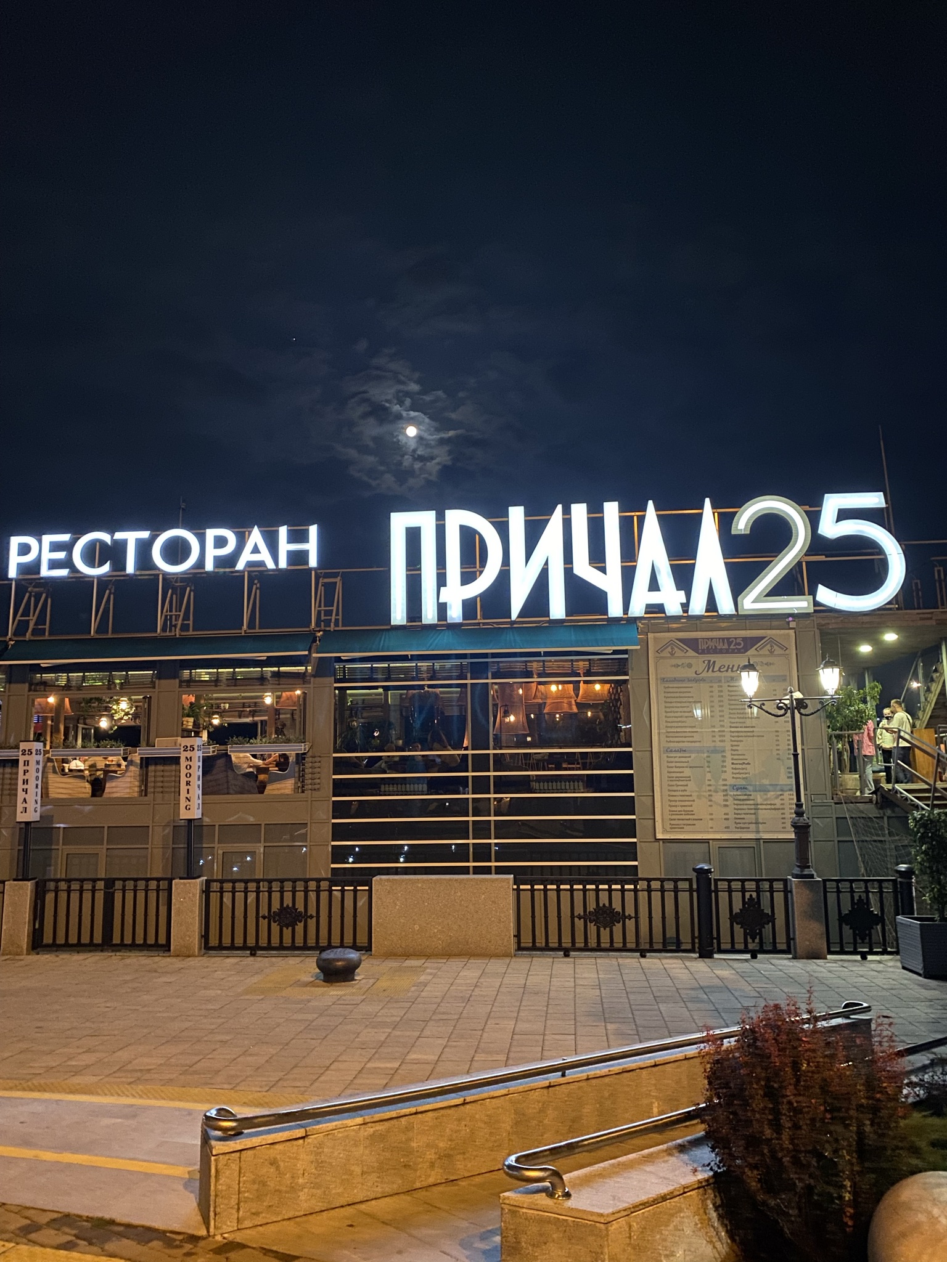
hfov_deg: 53.1
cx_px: 474
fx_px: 948
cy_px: 631
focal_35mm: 26
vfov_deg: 67.3
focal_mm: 4.25
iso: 500
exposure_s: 1/13
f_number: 1.8
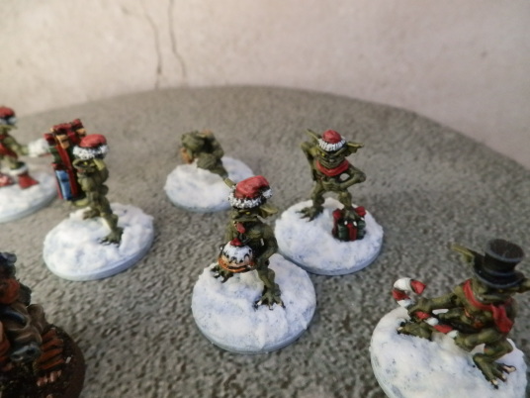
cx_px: 265
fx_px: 429
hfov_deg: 63.4
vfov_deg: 49.7
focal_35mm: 28
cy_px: 199
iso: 400
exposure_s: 1/125
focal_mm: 5
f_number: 3.1
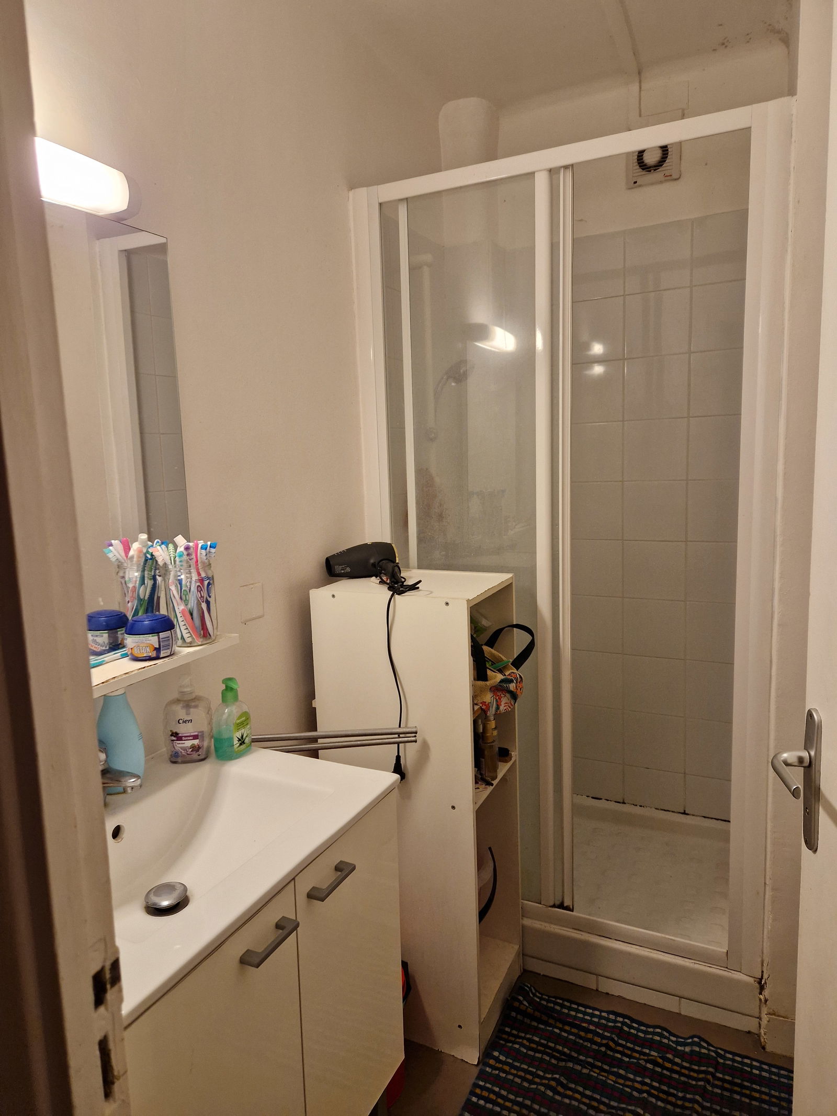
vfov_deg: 73.9
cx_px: 418
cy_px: 558
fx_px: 741
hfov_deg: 58.9
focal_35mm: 23
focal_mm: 5.4
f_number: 1.8
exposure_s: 1/100
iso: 250
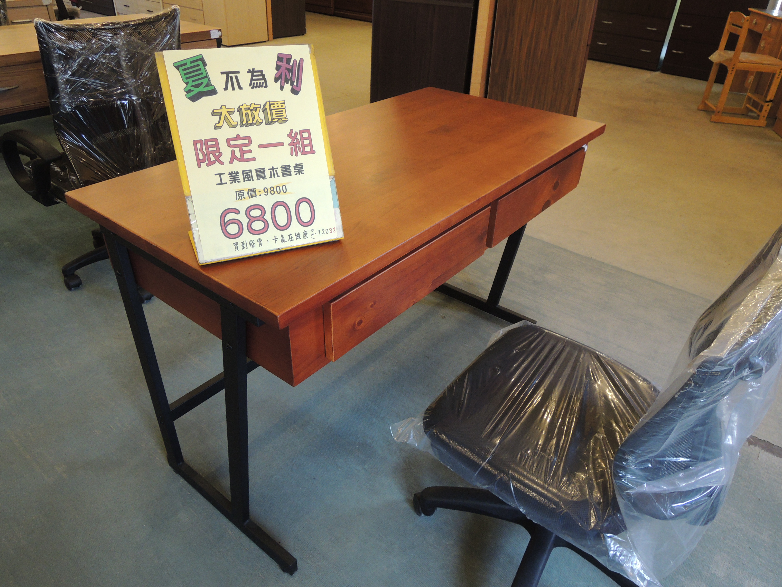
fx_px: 542
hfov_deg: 71.6
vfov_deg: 56.8
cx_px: 391
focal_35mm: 24
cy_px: 294
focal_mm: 4.3
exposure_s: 1/30
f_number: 2.8
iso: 320
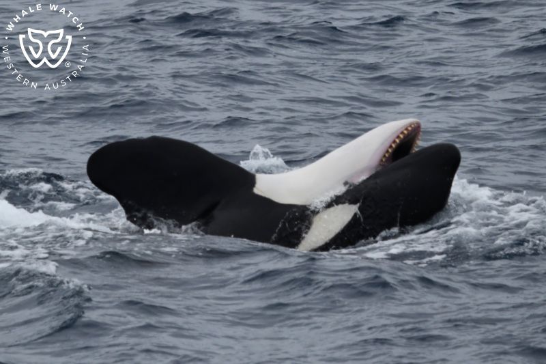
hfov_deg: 4.6
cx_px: 273
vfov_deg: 3.1
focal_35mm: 450
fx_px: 6823
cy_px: 182
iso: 1000
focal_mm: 450
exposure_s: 1/8000
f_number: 6
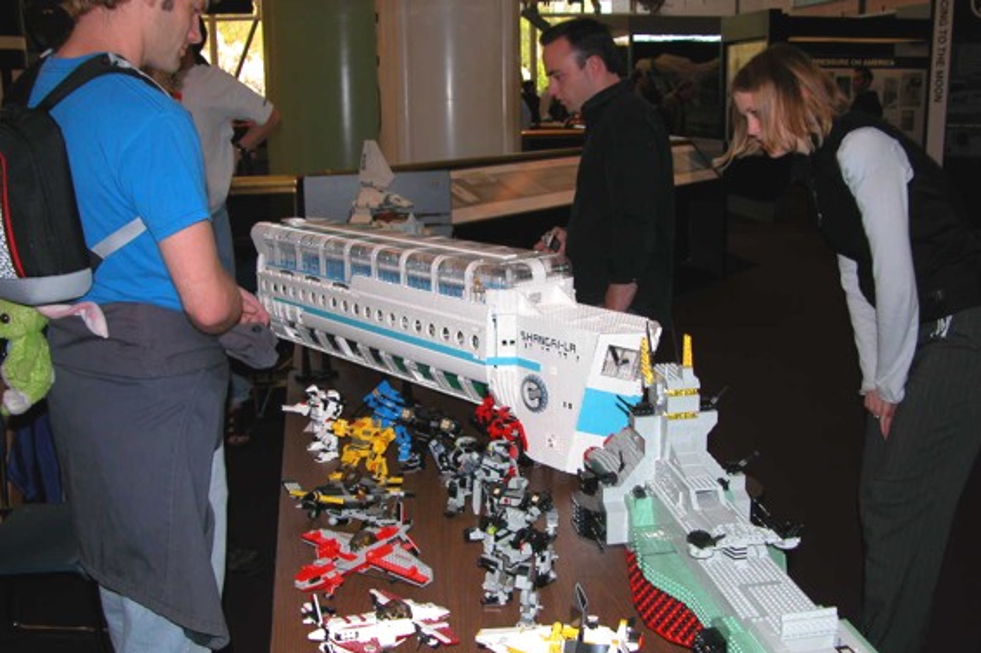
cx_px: 485
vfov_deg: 36.8
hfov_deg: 53.1
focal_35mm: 36
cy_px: 346
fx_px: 981
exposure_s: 1/60
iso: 100
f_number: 2.8
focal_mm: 8.9
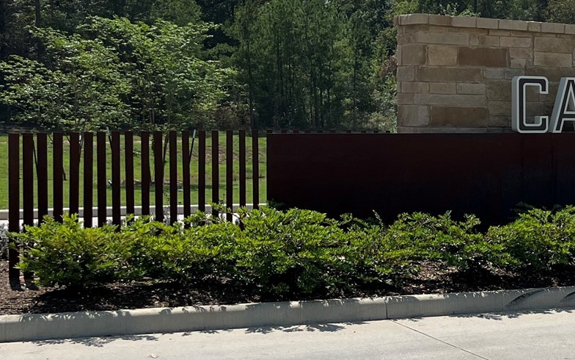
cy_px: 157
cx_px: 668
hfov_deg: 25.9
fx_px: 1128
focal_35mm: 72
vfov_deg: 18.1
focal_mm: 5.1
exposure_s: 1/6494
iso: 50
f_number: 1.6
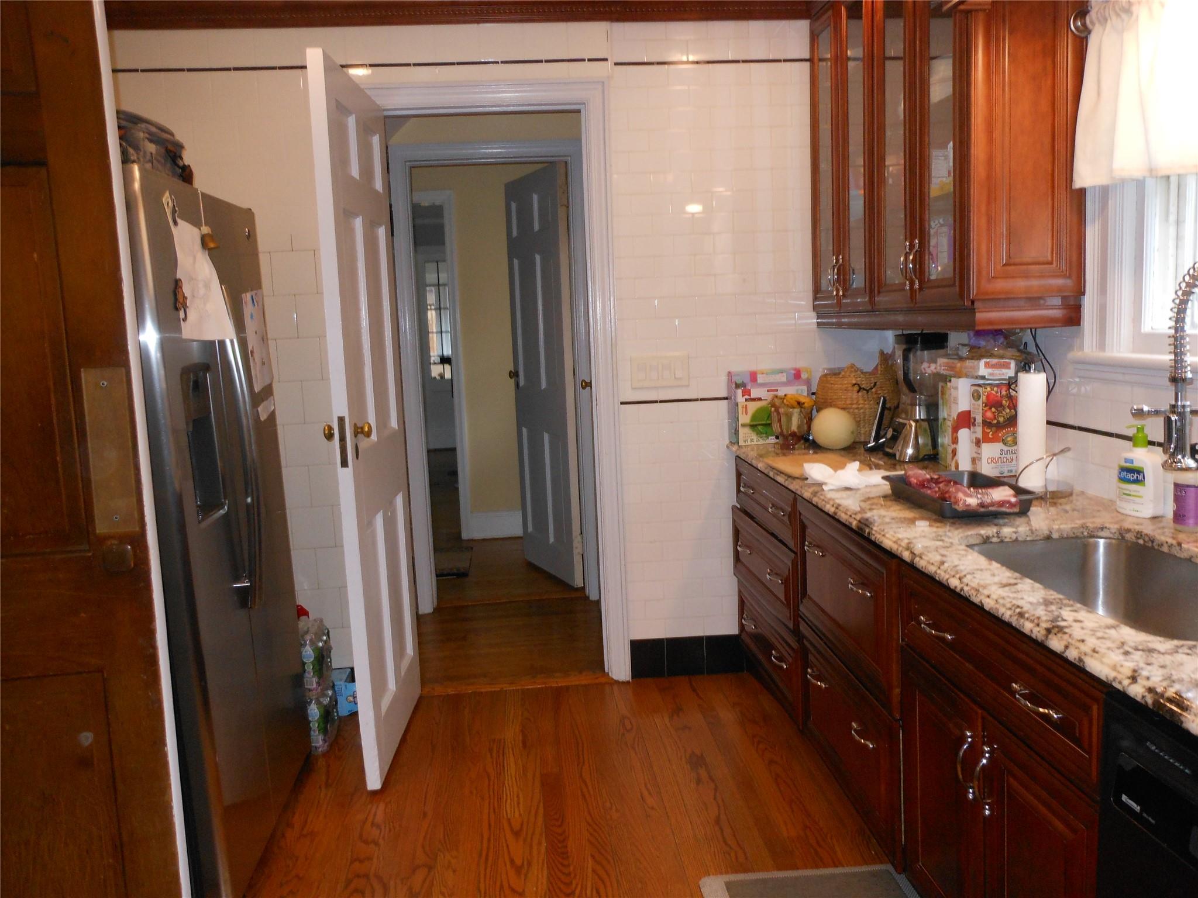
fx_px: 969
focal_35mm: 28
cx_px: 599
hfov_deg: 63.4
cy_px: 449
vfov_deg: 49.7
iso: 250
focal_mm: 5
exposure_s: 1/25
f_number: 3.7
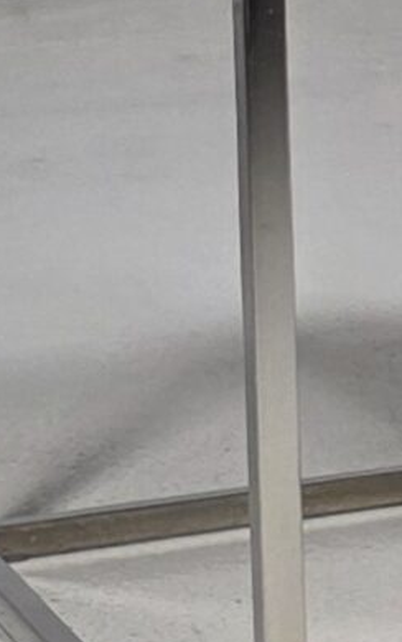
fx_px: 2803
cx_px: 797
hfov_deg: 7.9
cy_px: -257
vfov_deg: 12.6
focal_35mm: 160
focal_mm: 6.3
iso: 200
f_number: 1.7
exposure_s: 1/101
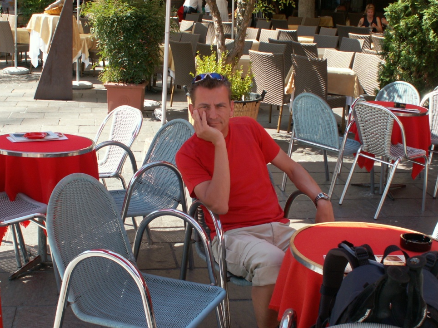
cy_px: 173
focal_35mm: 51
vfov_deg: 28.6
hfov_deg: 37.5
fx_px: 645
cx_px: 219
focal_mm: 8.01
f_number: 5
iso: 50
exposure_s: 1/100
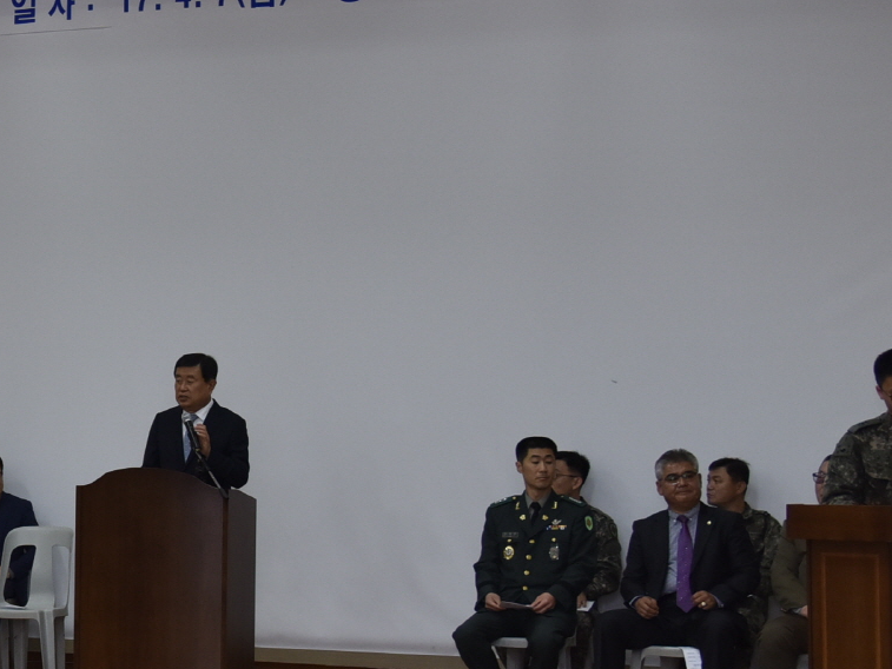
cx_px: -223
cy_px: 412
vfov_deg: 13.3
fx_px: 2861
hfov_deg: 16.8
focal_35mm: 111
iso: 800
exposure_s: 1/125
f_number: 4
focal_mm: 38
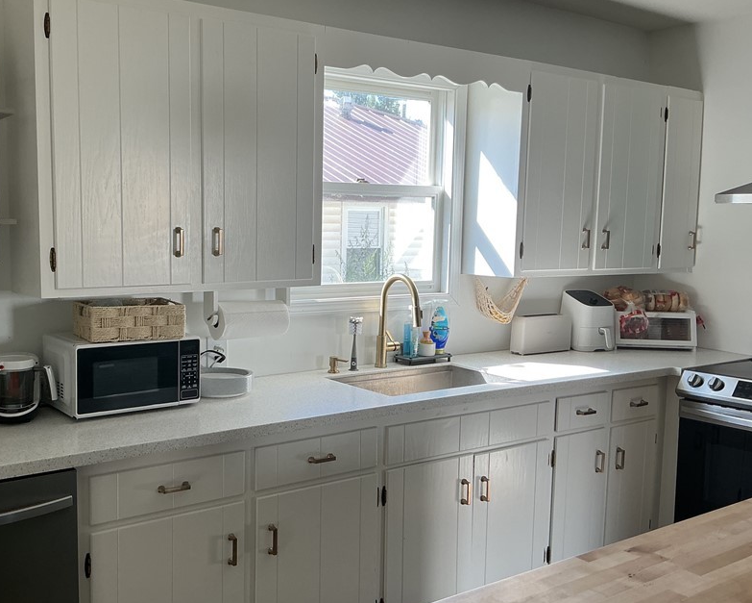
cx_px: 296
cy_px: 305
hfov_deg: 48.7
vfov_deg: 40.2
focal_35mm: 37
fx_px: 824
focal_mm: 3
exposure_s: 1/120
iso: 25
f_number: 1.8
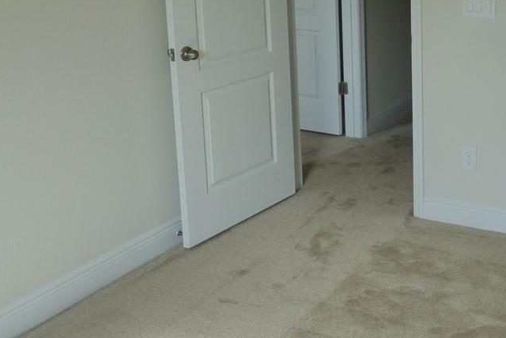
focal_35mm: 52
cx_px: 476
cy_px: 42
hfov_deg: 35.4
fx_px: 731
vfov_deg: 25.3
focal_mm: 3.58
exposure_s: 1/200
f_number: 2.8
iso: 200
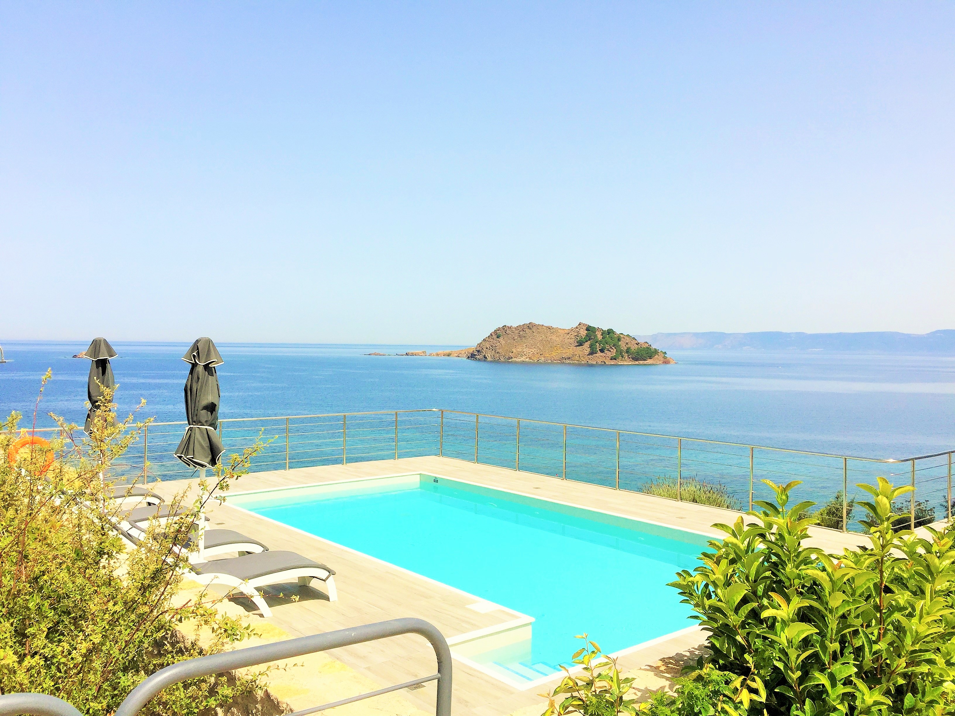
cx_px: 478
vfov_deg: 48.2
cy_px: 358
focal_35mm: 29
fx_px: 800
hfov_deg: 61.7
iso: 32
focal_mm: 4.15
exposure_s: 1/3049
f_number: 2.2
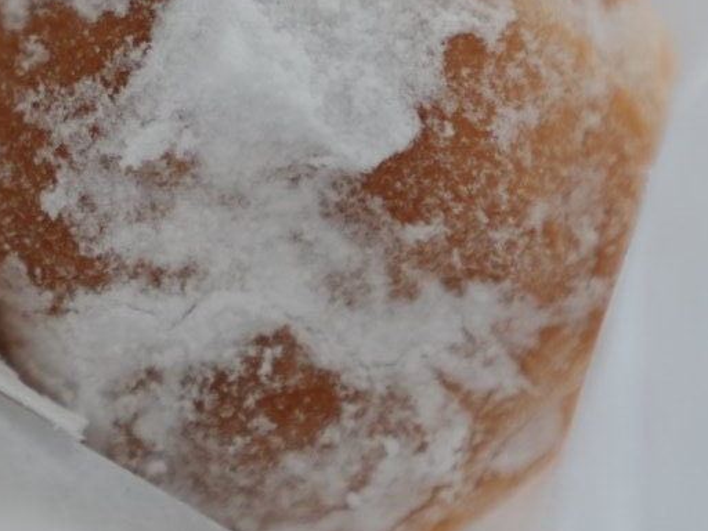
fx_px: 3263
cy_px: -86
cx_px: -1
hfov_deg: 12.2
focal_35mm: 160
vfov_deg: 9.2
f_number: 2
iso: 400
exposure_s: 1/500
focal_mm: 35
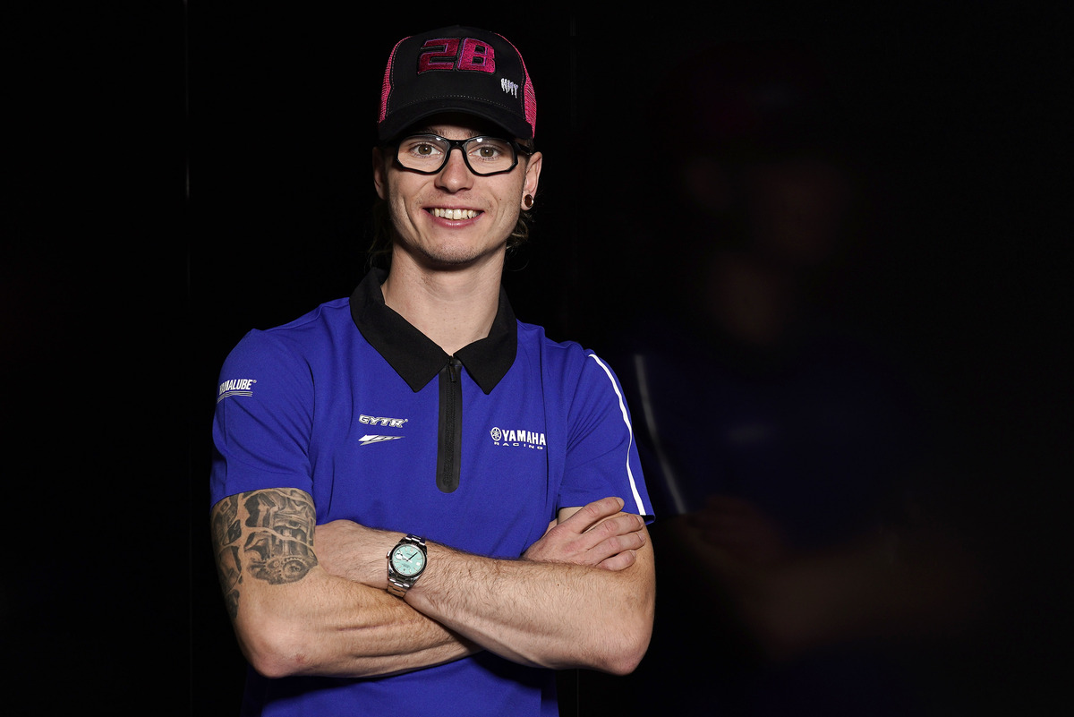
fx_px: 3133
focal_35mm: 105
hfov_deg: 19.4
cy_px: 358
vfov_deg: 13.1
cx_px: 537
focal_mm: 70
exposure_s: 1/250
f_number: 5.6
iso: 200
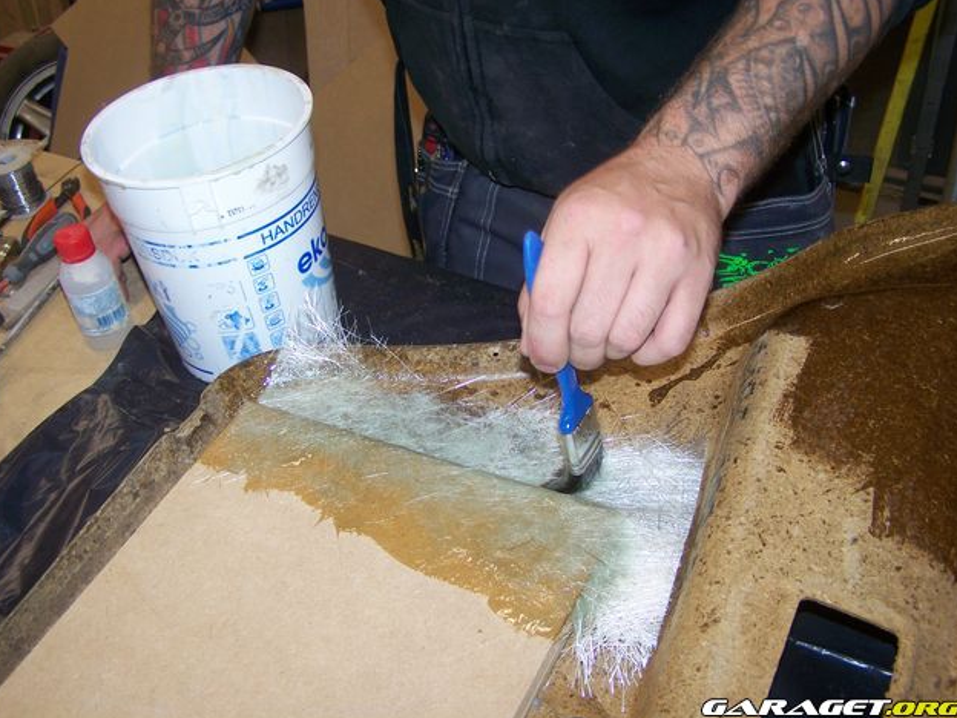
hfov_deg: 47.9
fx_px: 1078
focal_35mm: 39
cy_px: 354
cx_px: 474
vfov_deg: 36.8
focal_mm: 6.3
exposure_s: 1/60
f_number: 2.8
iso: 80
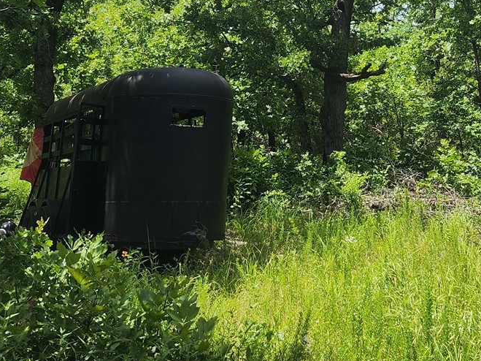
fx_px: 931
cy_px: -27
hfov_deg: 28.4
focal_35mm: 67
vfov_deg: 20.9
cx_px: 377
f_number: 1.8
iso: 12
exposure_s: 1/547
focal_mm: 6.4
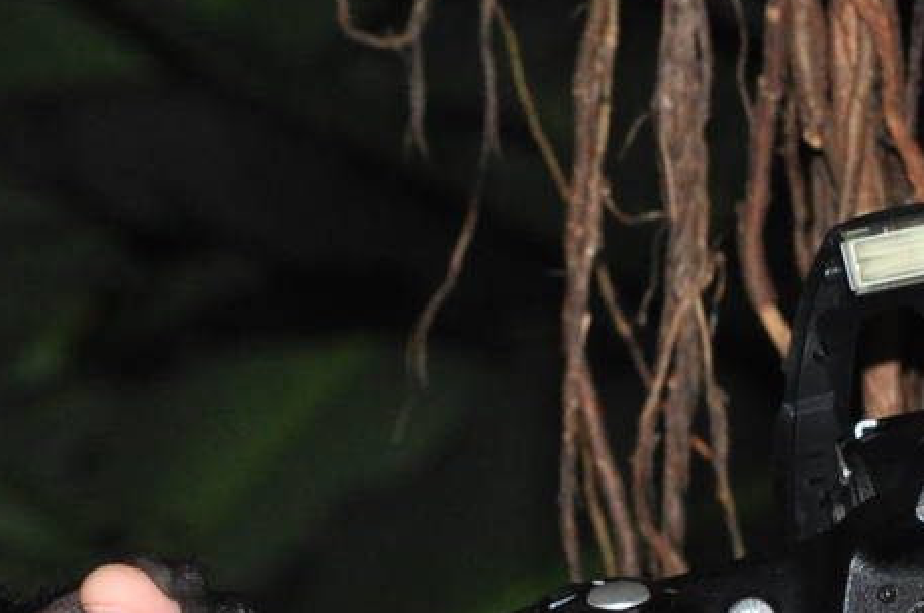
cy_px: 705
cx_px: 121
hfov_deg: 5.6
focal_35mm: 368
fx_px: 9429
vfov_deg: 3.7
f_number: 9
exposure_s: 1/125
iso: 1000
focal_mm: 70
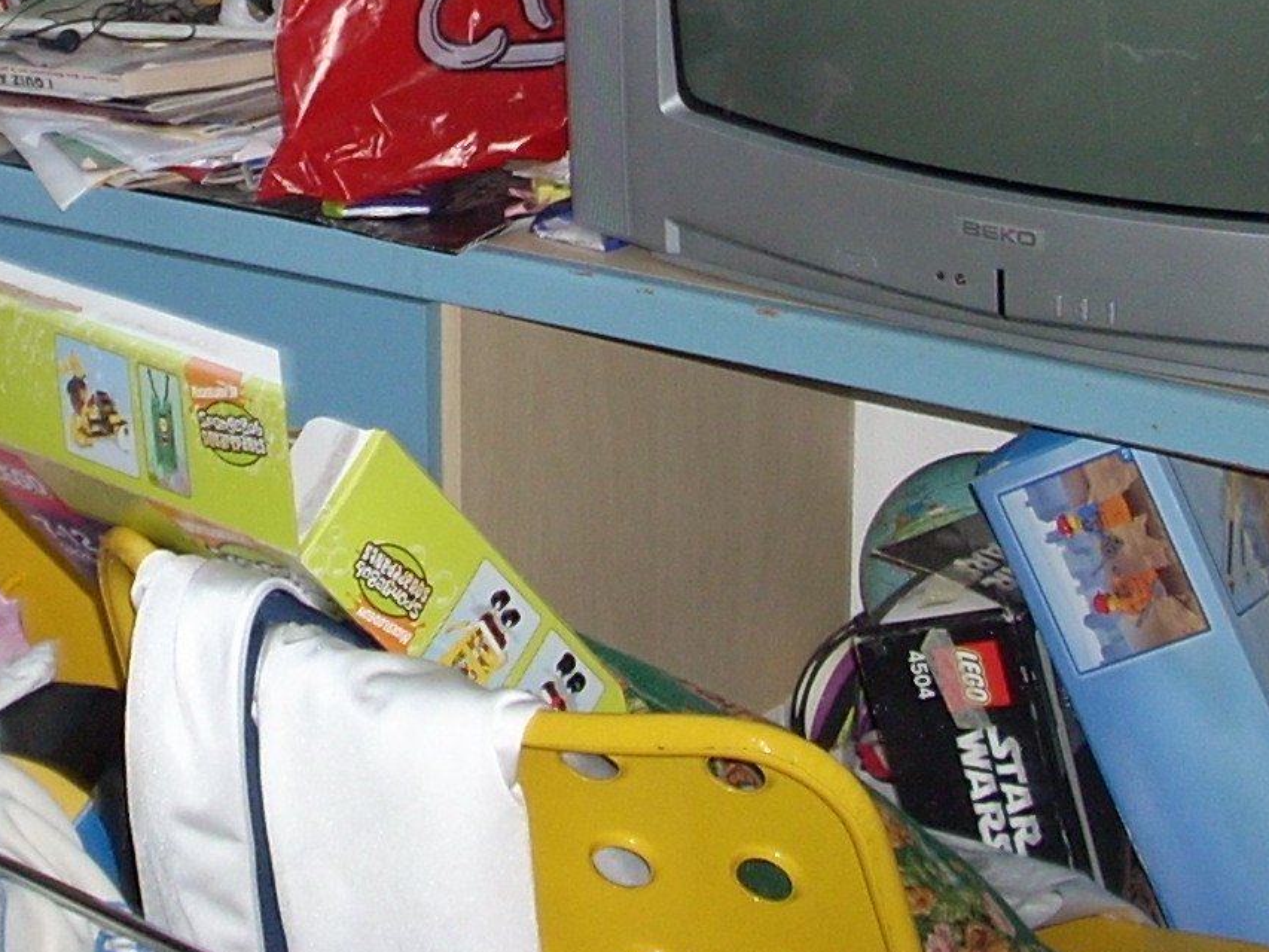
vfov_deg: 13.1
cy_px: -132
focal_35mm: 111
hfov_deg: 17.7
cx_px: 448
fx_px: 4070
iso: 100
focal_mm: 6.2
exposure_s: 1/60
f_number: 2.8
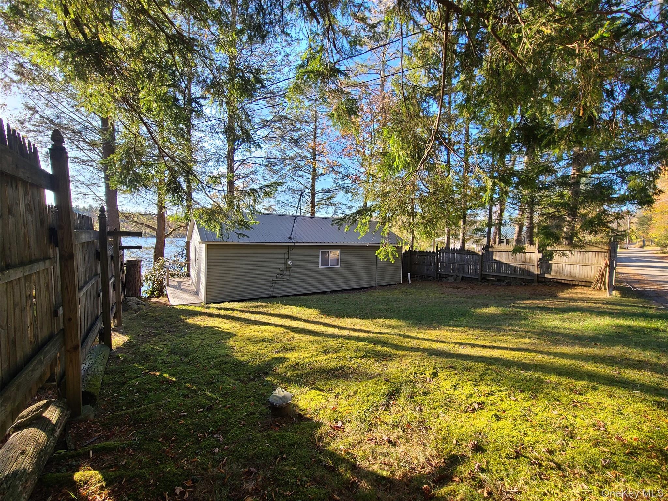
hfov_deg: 106.2
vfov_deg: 89.9
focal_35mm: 13
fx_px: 251
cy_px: 250
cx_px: 334
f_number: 2.2
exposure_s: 1/254
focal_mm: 2.2
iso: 50
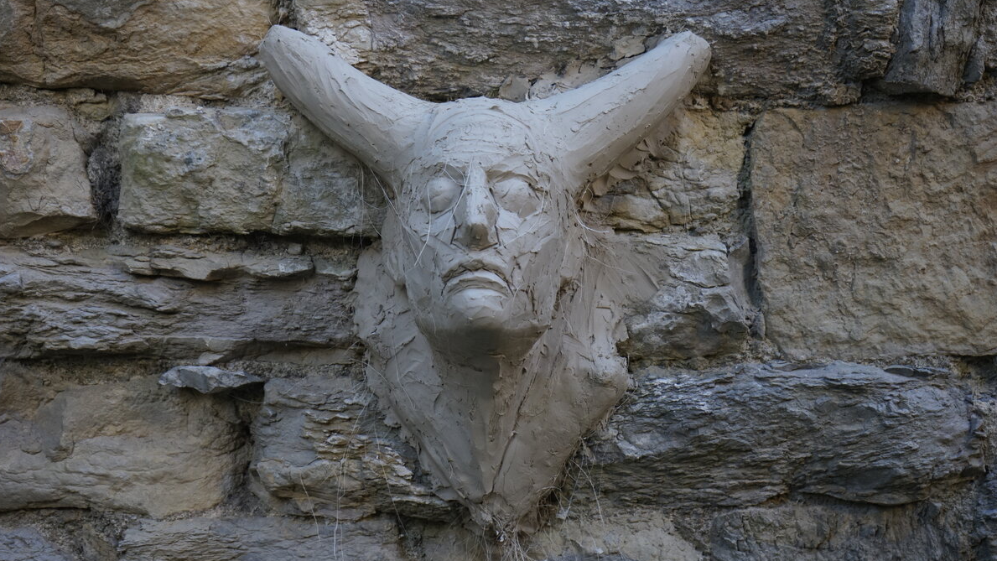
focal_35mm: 74
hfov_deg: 28.6
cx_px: 496
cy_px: 236
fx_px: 1956
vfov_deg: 16.3
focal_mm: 70
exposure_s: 1/160
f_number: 5.6
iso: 1250
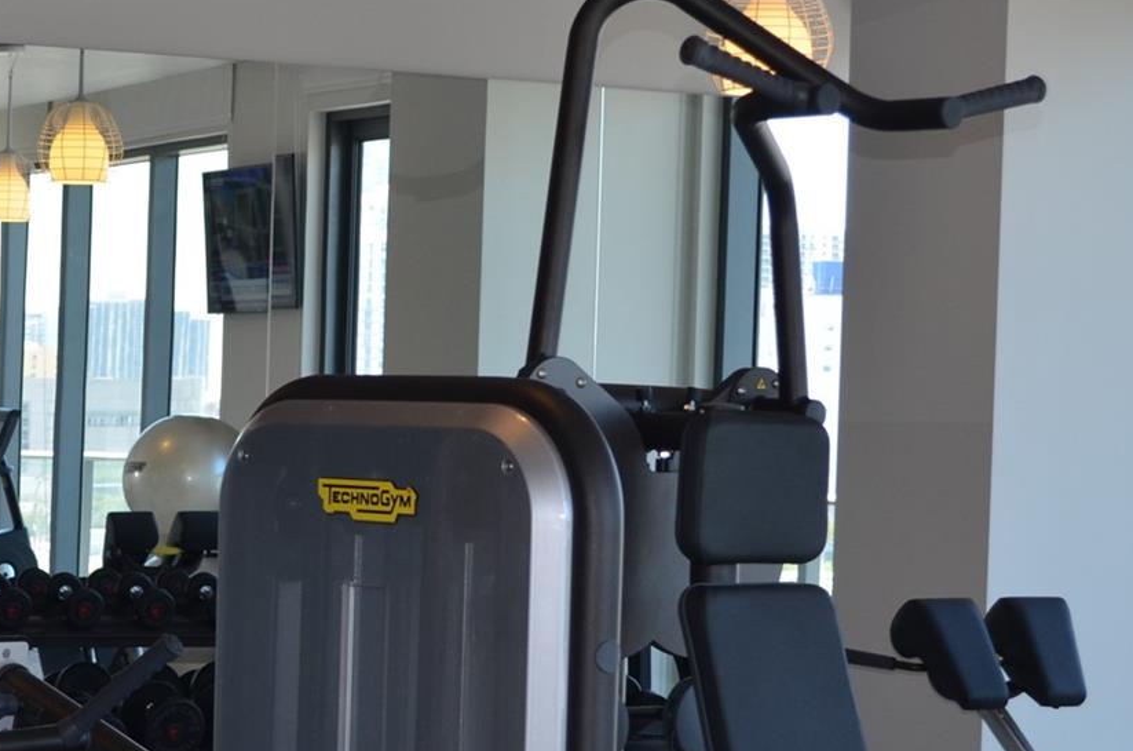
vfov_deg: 13.0
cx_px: 200
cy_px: 523
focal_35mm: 105
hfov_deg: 19.3
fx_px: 3298
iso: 400
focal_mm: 36
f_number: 5
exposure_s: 1/125
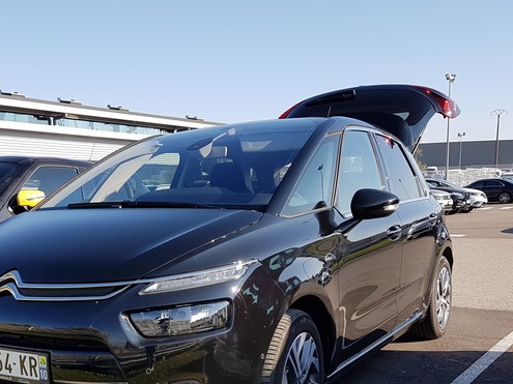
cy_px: 294
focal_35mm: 42
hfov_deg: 44.3
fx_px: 622
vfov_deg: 33.6
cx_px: 183
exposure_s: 1/1036
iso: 40
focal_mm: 4.2
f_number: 1.7
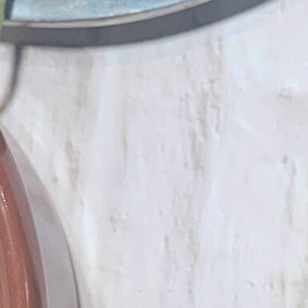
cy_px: -65
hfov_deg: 11.0
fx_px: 1550
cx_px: 411
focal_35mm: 154
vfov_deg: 11.1
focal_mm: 4.25
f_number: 1.8
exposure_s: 1/100
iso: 50
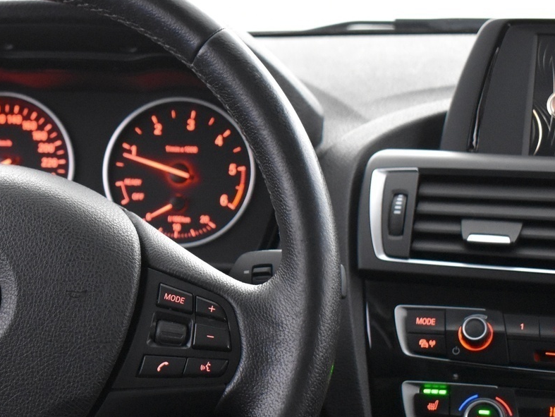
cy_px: 288
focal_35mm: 92
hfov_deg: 20.7
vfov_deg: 16.0
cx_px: 16
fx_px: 1476
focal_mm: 31
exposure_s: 1/15
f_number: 4.2
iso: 3200
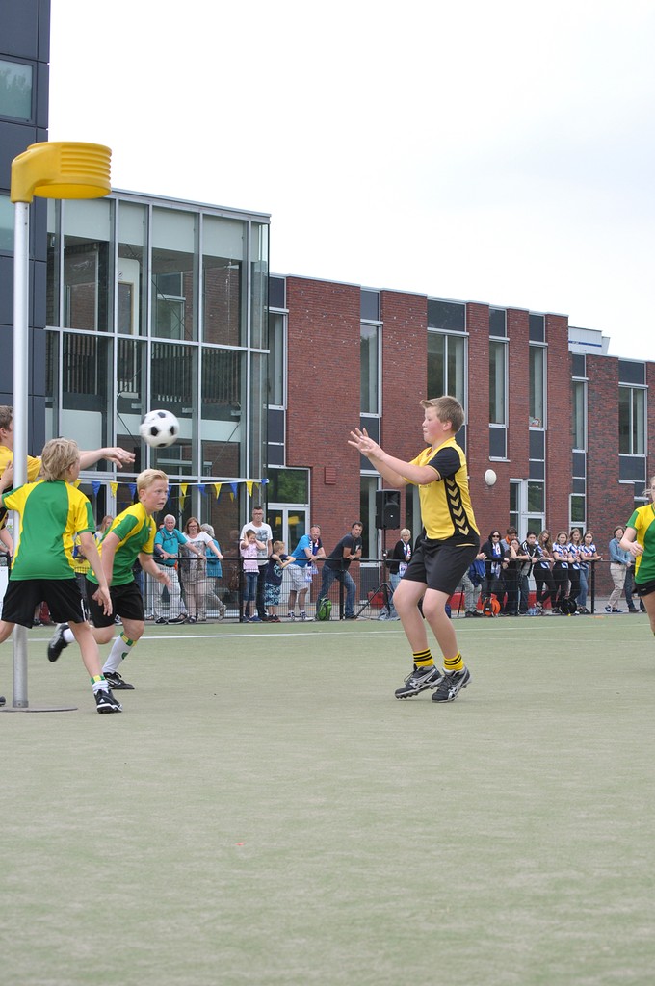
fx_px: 2258
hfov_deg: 16.5
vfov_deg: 24.6
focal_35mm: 82
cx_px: 328
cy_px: 493
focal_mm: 55
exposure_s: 1/250
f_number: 8
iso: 400
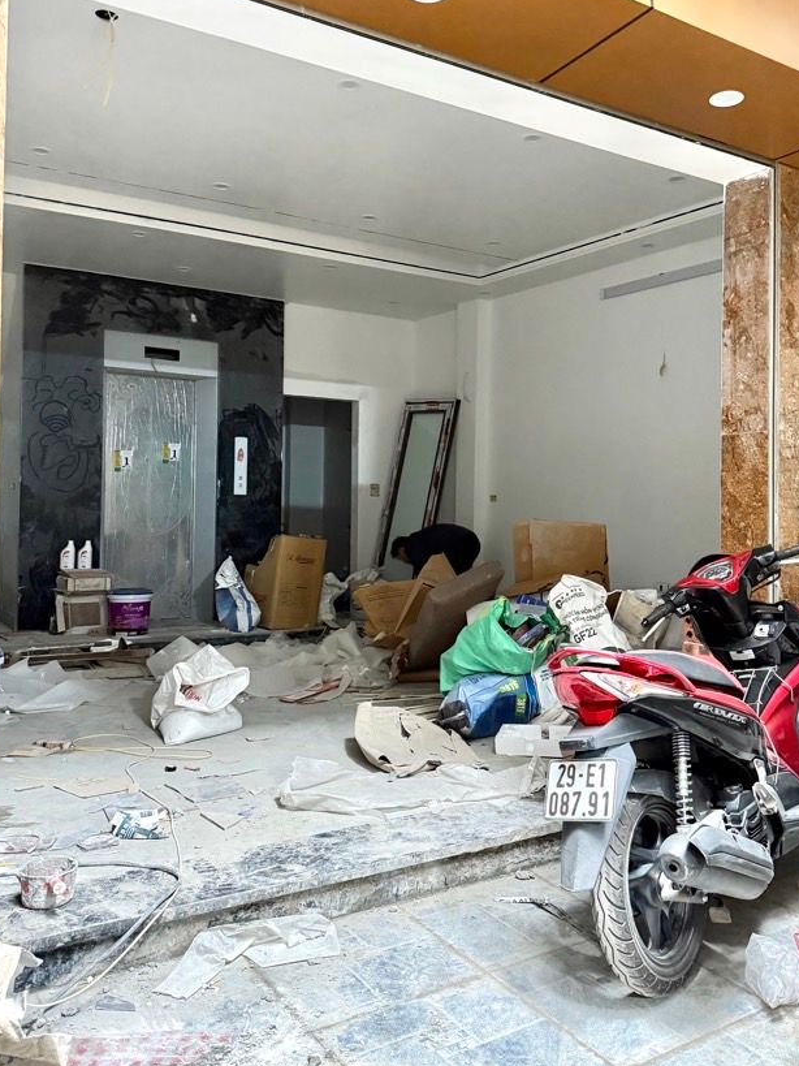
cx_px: 463
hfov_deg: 46.6
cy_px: 487
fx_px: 924
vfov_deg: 59.9
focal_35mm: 30
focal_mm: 6.76
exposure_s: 1/30
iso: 1000
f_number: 1.78
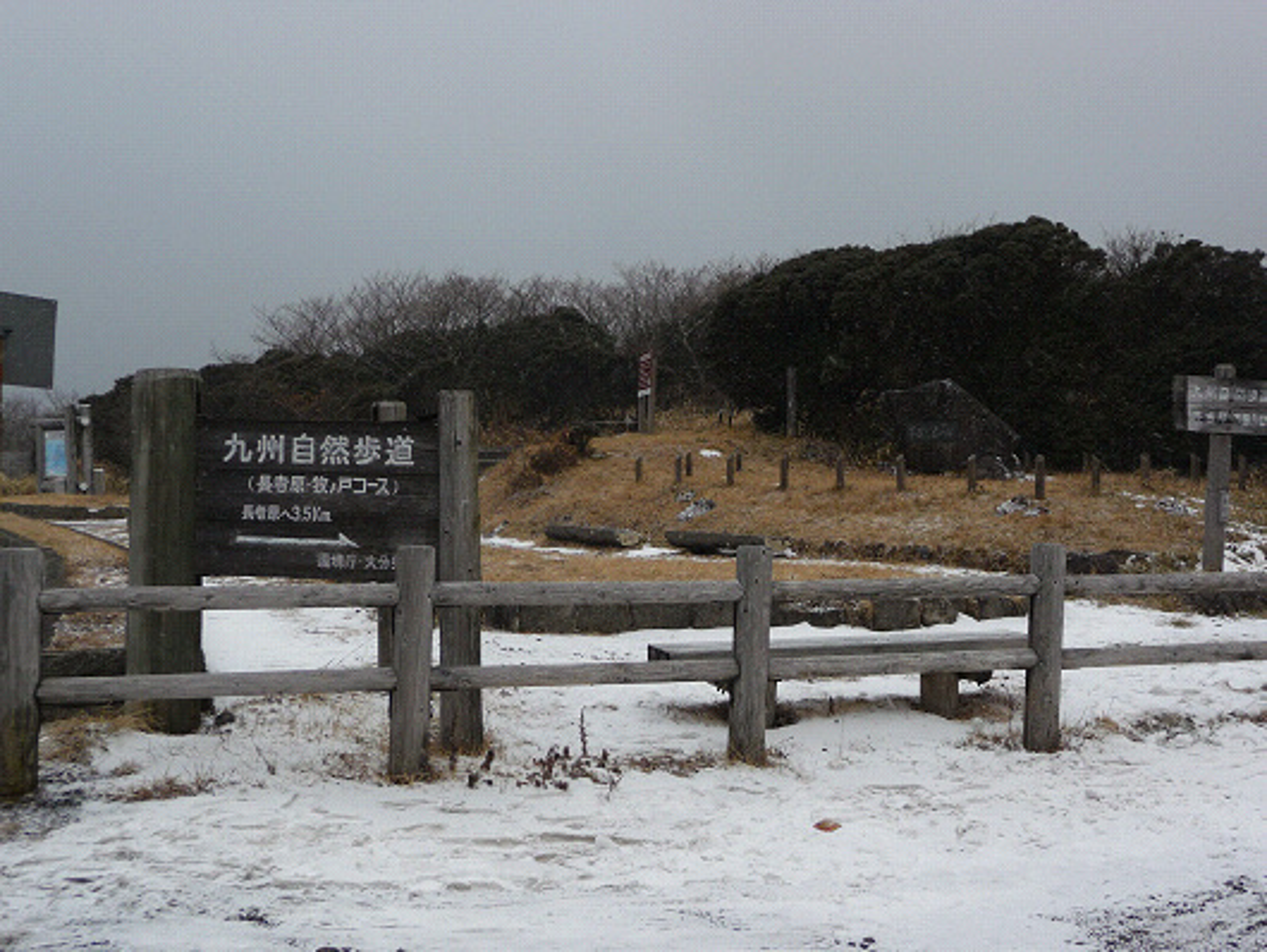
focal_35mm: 40
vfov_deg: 36.0
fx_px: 1465
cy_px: 476
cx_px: 634
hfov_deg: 46.8
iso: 100
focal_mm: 6.7
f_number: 3.9
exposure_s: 1/640
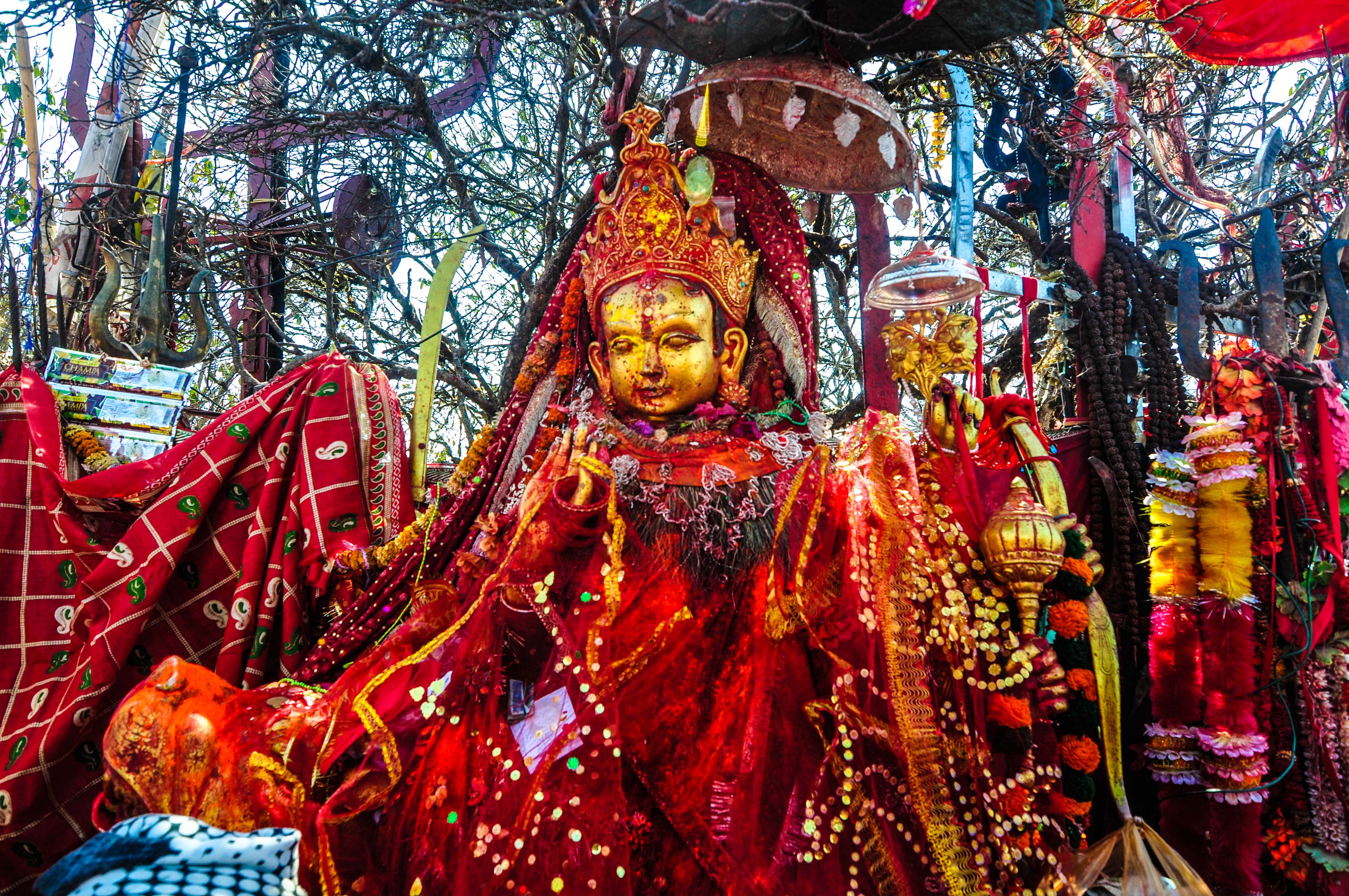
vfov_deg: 63.1
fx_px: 730
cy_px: 448
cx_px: 674
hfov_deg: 85.5
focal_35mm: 20
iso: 200
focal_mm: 13
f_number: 6.3
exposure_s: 1/160
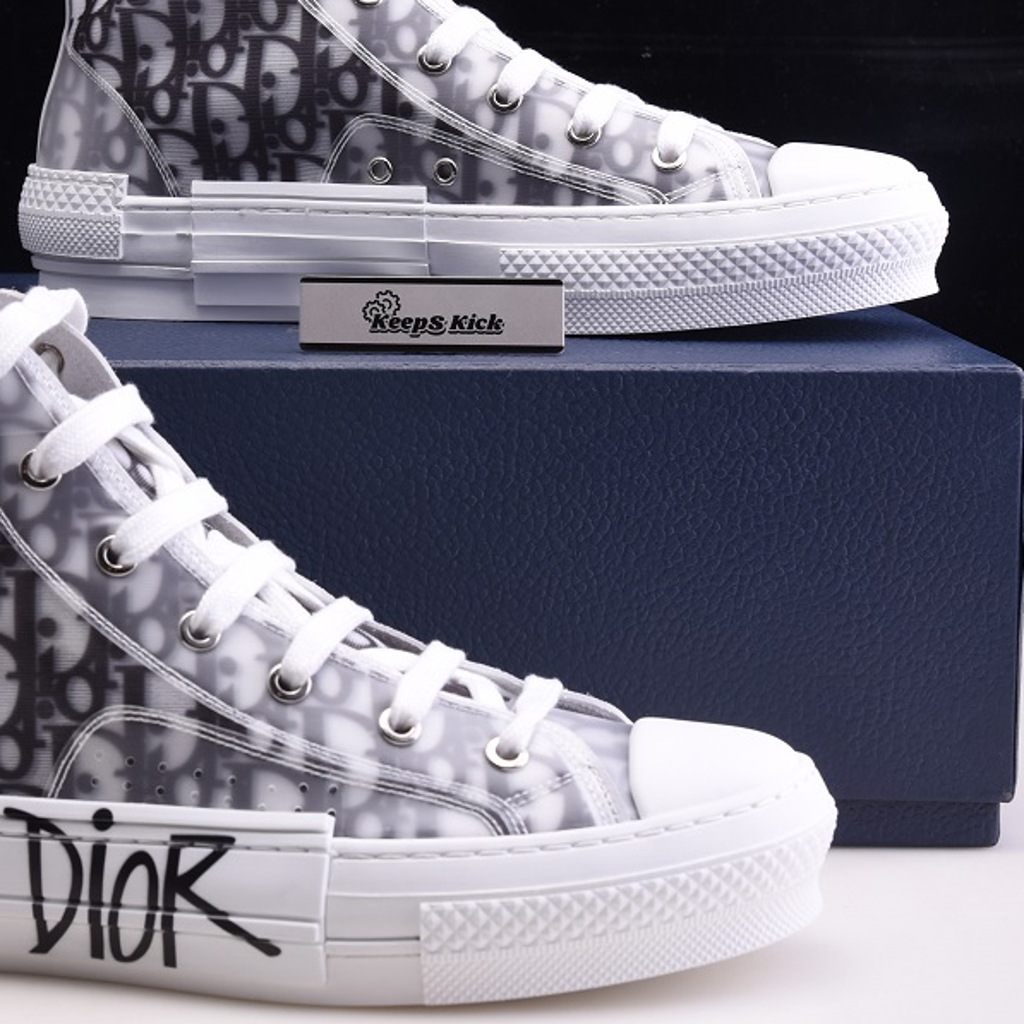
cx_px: 336
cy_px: 385
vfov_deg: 18.5
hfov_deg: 18.4
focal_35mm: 94
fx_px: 3146
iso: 100
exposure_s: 1/125
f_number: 11
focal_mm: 55
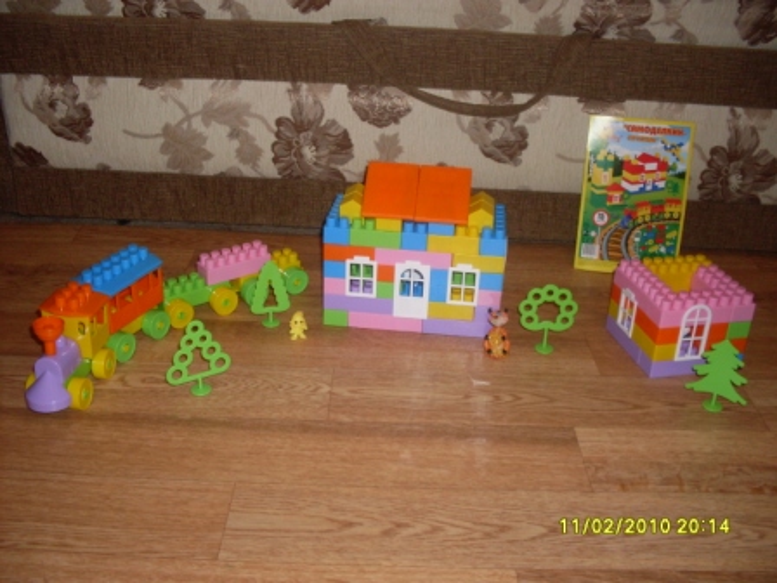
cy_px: 292
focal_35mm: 38
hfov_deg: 49.0
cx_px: 388
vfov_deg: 37.7
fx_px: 853
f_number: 2.8
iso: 100
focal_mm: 6.3
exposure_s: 1/45
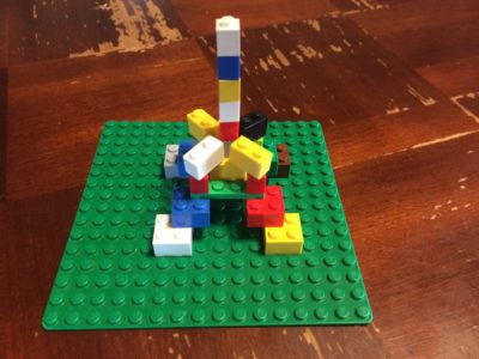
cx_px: 240
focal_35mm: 29
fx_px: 401
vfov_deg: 48.2
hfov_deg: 61.7
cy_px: 180
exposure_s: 1/17
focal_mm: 4.15
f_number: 2.2
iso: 320
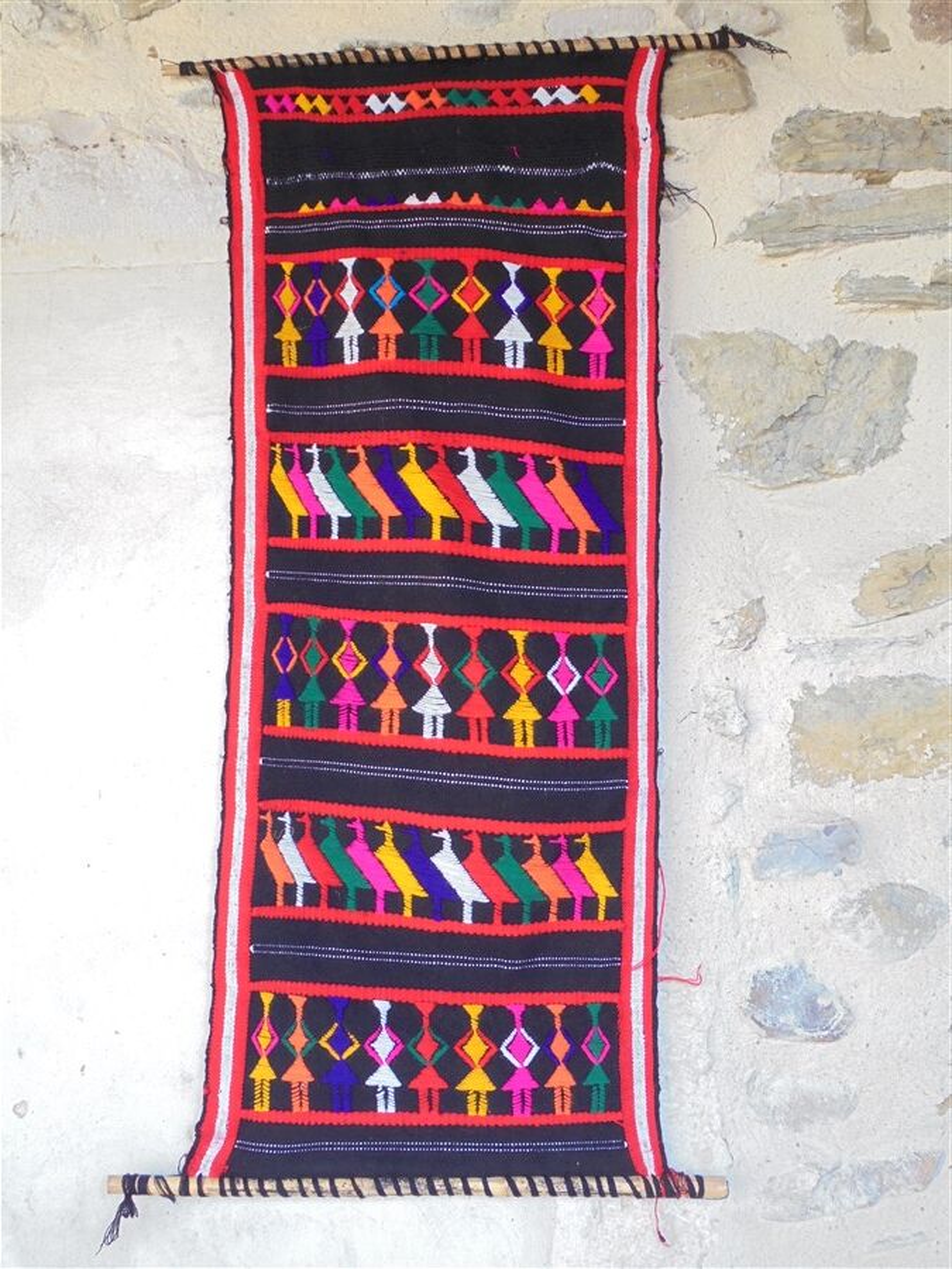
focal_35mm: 34
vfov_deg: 54.0
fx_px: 1247
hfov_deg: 41.8
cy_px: 634
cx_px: 476
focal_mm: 6.1
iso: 100
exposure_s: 1/40
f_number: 4
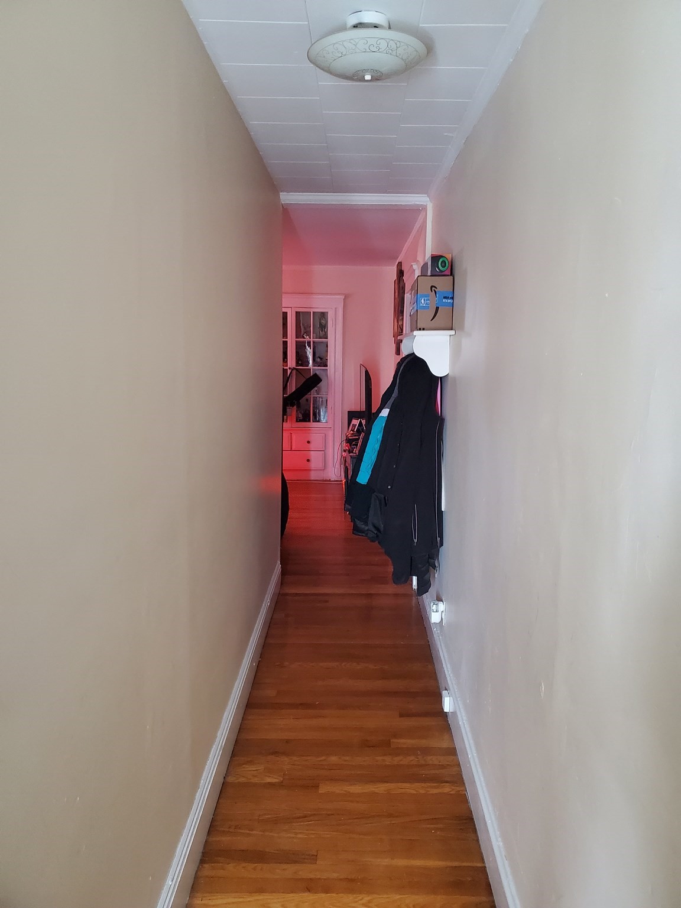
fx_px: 682
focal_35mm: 26
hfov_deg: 53.1
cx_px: 340
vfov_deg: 67.3
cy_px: 454
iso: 640
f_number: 1.5
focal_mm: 4.3
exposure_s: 1/30
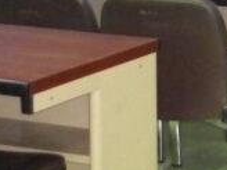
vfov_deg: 8.5
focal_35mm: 161
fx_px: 1056
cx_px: 480
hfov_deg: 11.0
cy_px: -216
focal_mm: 5.5
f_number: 2.8
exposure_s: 1/30
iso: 640
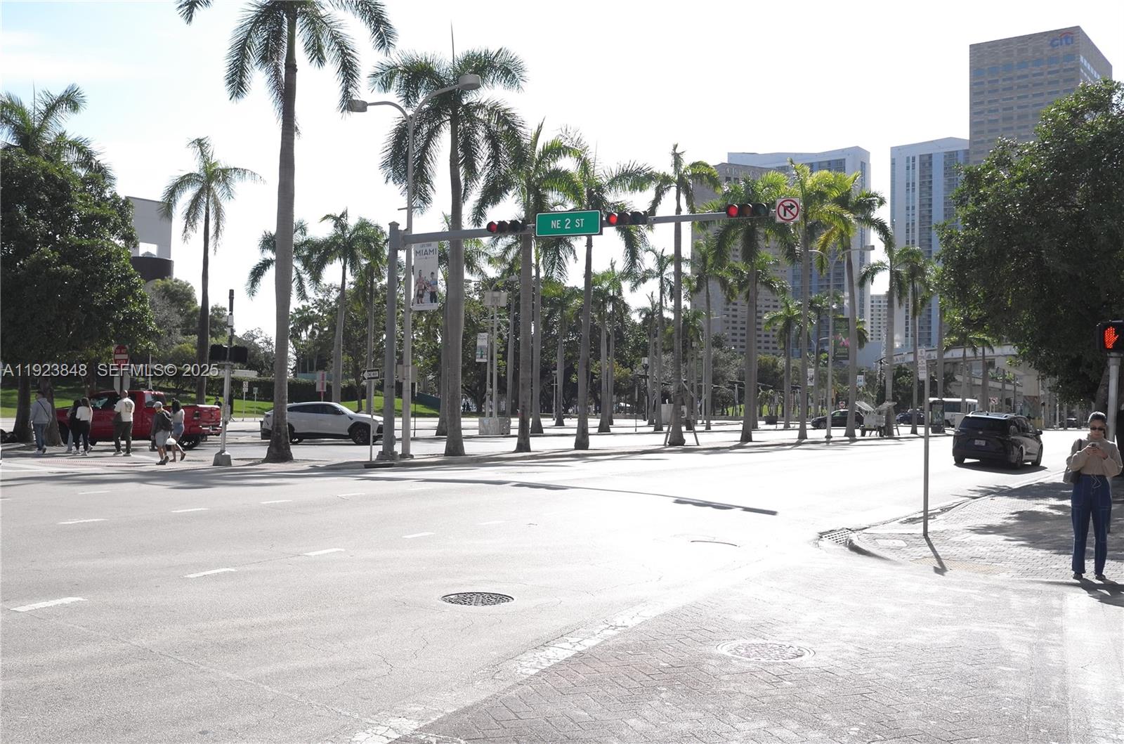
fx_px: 1121
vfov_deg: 36.7
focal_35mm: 36
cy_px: 372
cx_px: 562
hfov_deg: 53.2
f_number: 6.3
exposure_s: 1/2000
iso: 400
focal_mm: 24
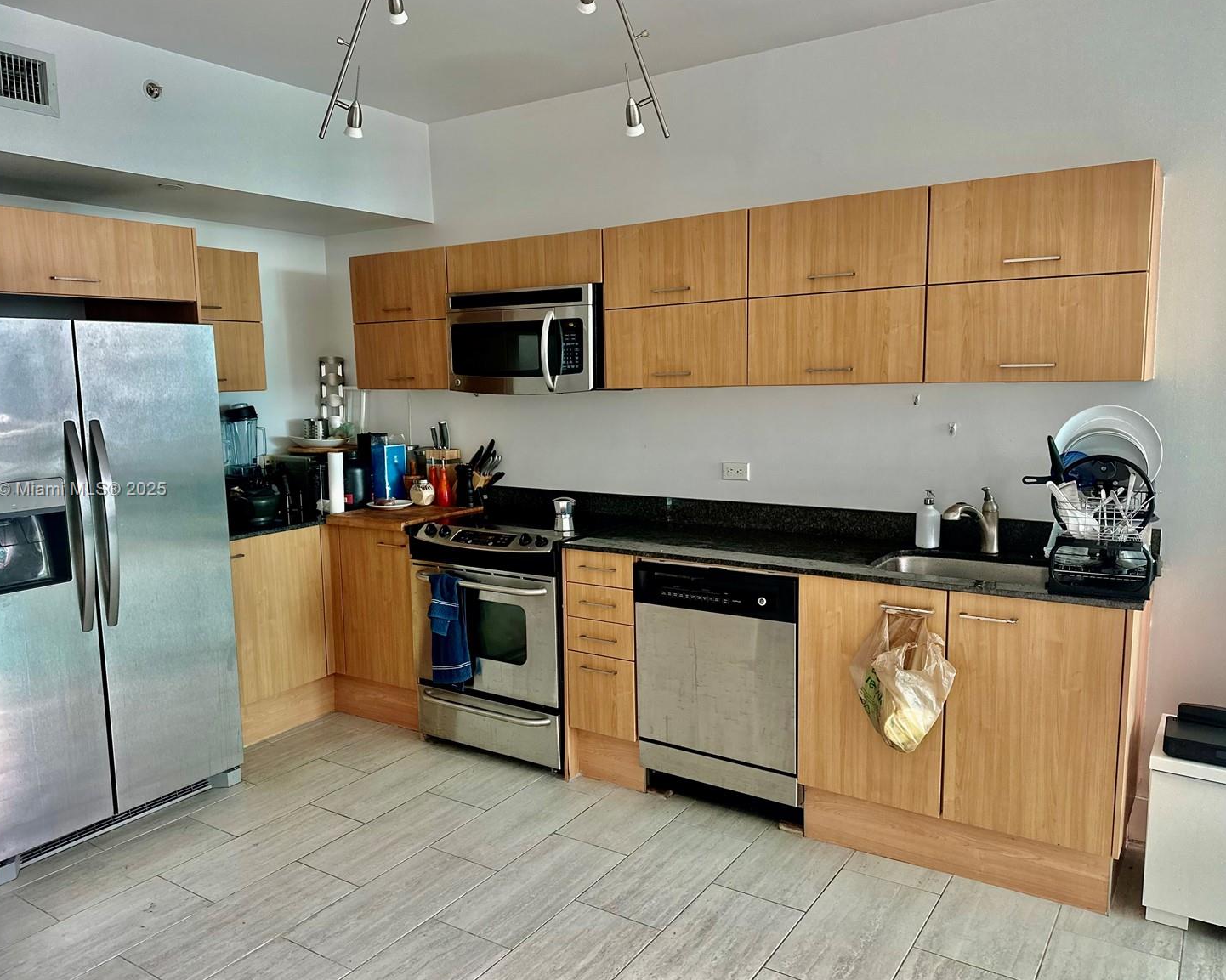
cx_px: 575
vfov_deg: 54.9
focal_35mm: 26
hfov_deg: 66.0
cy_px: 490
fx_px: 943
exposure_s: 1/77
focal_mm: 6.86
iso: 250
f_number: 1.78
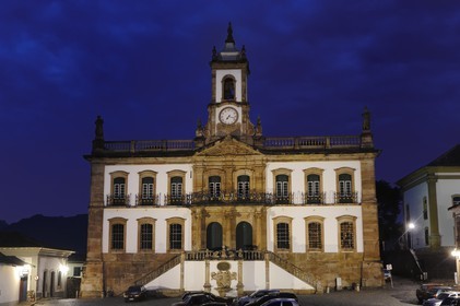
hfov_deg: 41.1
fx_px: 613
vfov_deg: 28.0
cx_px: 230
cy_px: 153
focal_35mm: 48
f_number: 6.3
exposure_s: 3
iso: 100
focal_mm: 32
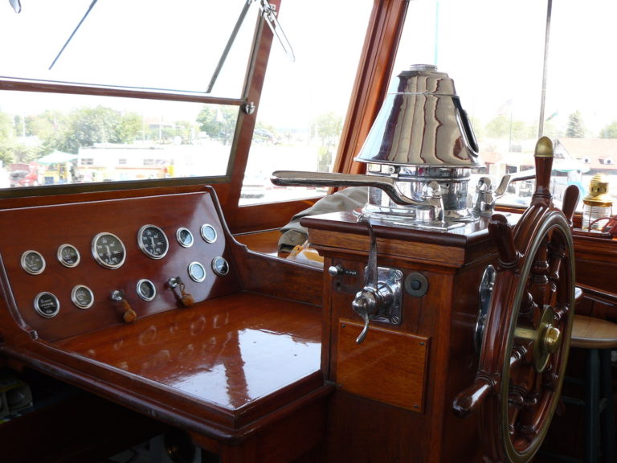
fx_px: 642
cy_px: 232
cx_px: 308
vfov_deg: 39.7
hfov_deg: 51.4
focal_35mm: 36
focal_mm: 6
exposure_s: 1/100
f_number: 3.6
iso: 100
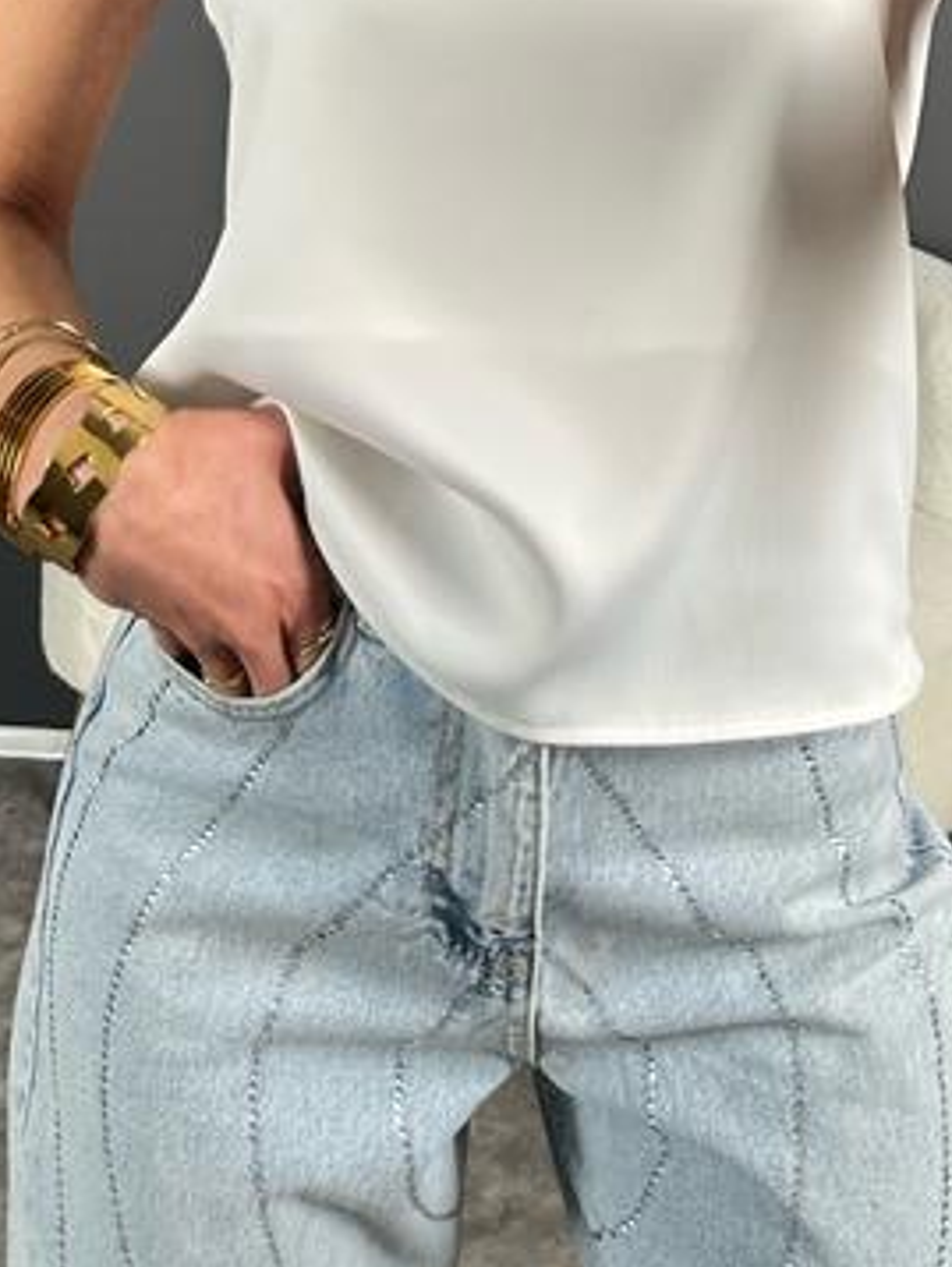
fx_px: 2307
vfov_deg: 27.3
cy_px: -230
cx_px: 586
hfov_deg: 23.3
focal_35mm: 63
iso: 160
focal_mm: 6.86
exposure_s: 1/121
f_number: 1.78
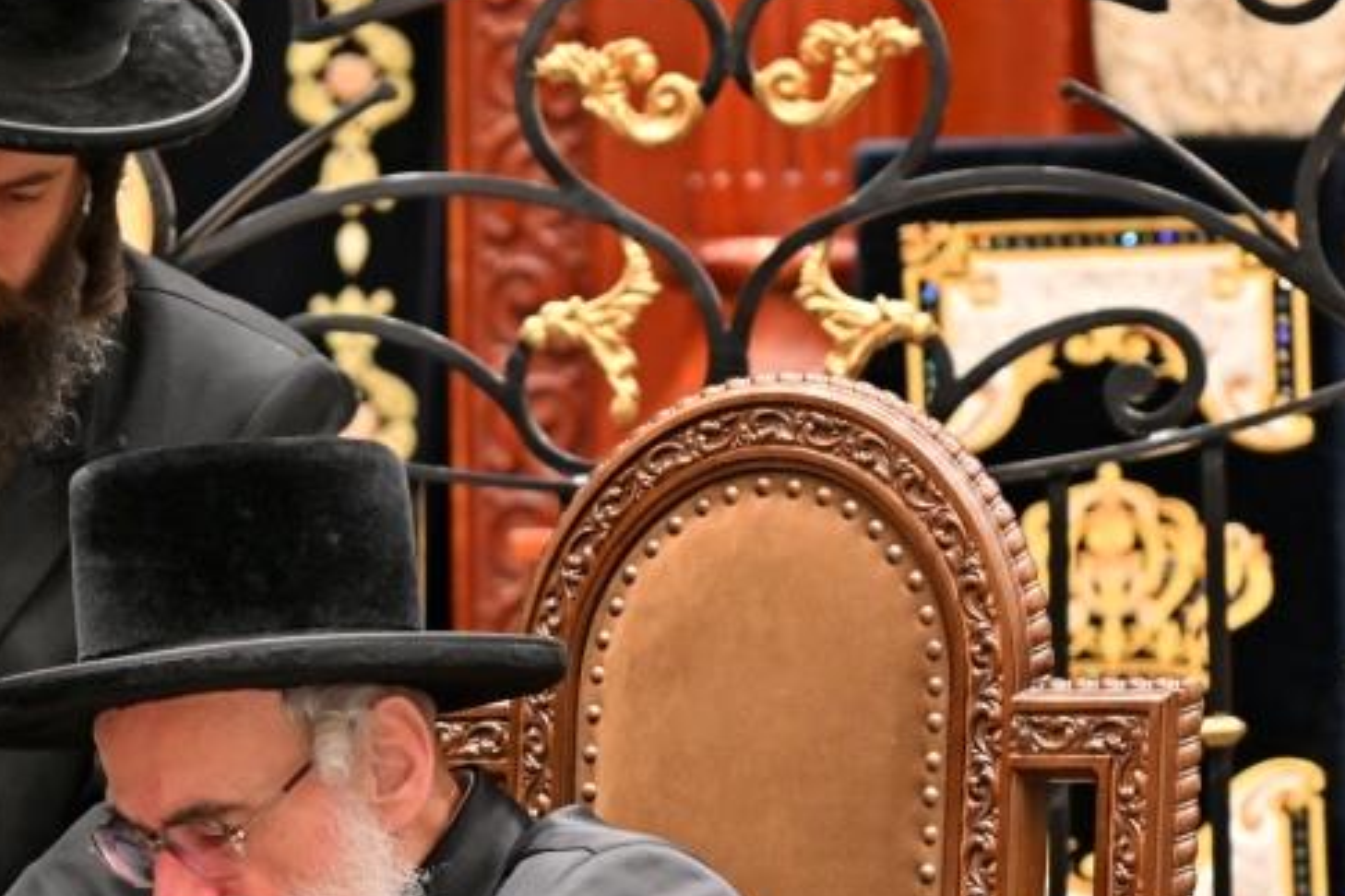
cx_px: 28
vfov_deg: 4.1
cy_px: 903
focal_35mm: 331
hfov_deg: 6.2
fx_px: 12366
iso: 500
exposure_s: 1/160
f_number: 4
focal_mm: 105
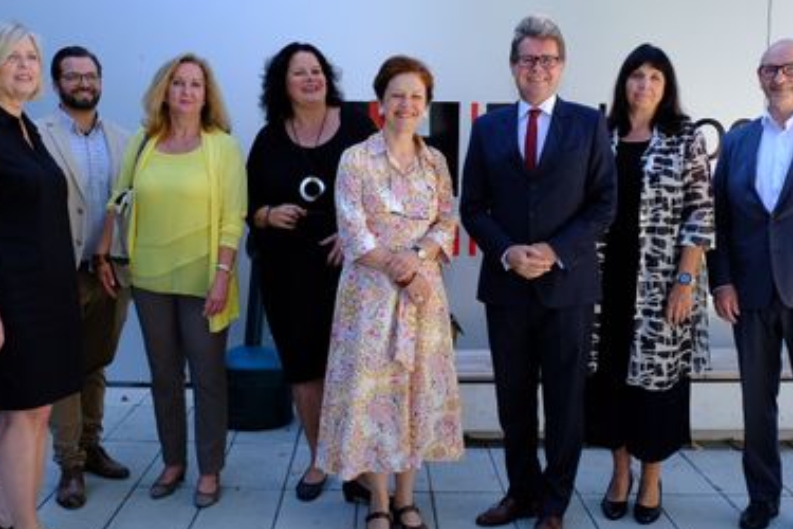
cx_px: 408
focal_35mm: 41
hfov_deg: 47.4
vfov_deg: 32.6
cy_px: 259
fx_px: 903
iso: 320
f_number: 5
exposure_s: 1/200
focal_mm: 20
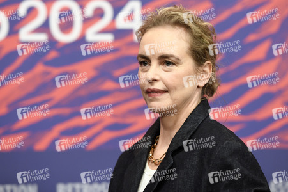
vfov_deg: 8.8
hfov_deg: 13.3
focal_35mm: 155
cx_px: 144
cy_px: 96
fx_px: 1239
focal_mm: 155
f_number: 4
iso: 1250
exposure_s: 1/200
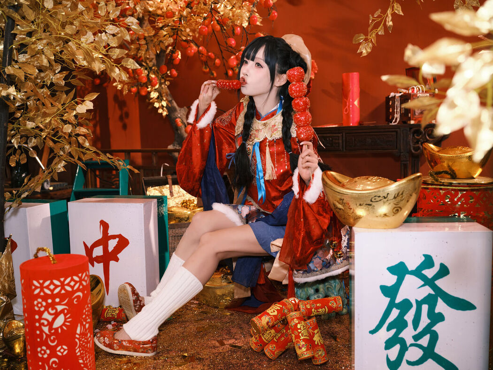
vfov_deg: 39.7
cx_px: 246
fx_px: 513
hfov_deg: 51.3
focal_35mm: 36
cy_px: 185
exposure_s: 1/125
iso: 800
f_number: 4
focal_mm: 45
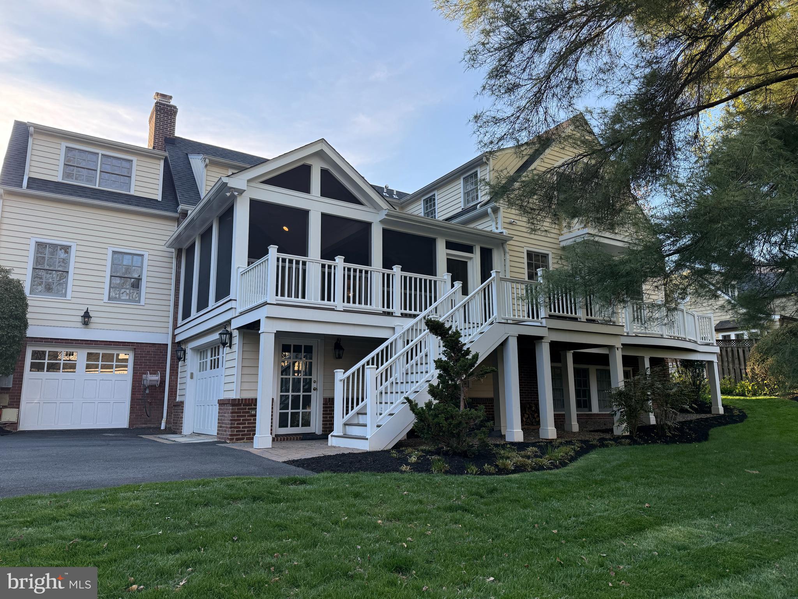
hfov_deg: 71.6
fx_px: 553
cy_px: 300
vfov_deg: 56.8
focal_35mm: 24
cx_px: 399
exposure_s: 1/750
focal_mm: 6.76
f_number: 1.78
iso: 100
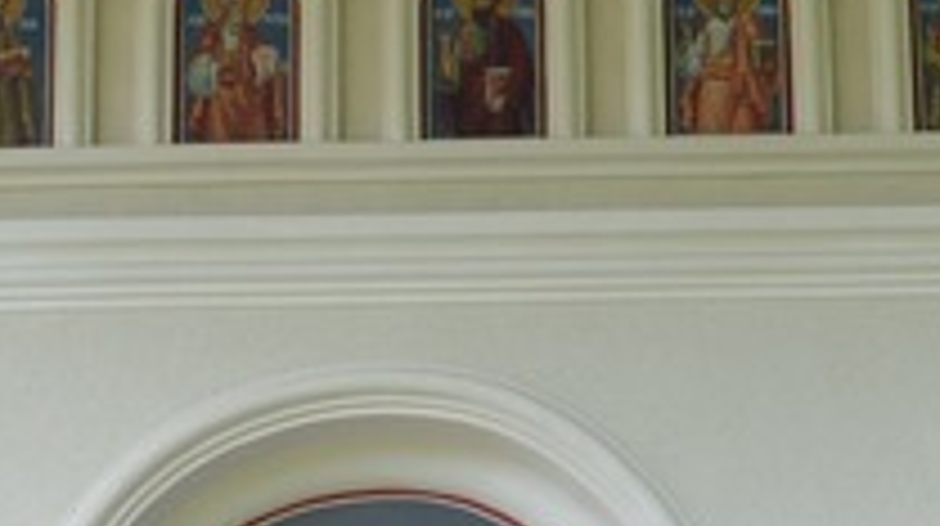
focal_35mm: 217
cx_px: 427
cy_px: 1227
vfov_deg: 5.4
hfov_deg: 9.9
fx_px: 5403
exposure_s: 1/125
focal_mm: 24
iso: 220
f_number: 5.6
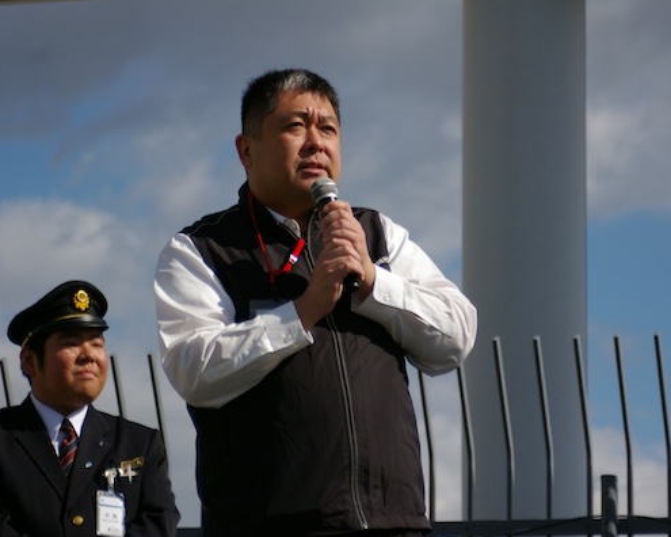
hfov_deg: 11.6
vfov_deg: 9.3
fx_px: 3316
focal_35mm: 167
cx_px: 300
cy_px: 269
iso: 400
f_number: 5.6
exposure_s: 1/4000
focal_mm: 98
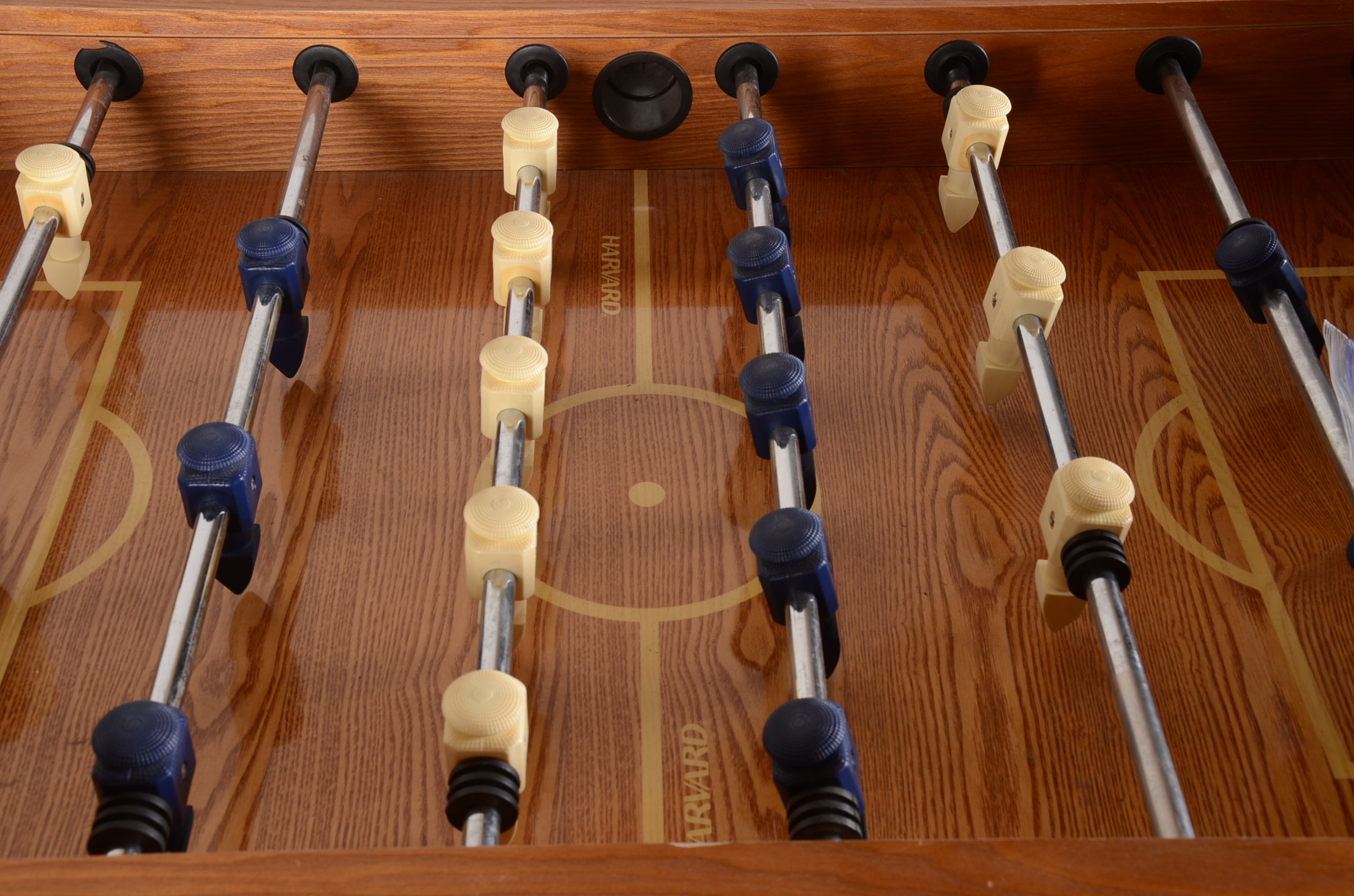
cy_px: 448
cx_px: 677
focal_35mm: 48
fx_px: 1802
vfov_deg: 28.0
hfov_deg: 41.2
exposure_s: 1/80
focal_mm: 32
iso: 125
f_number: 10
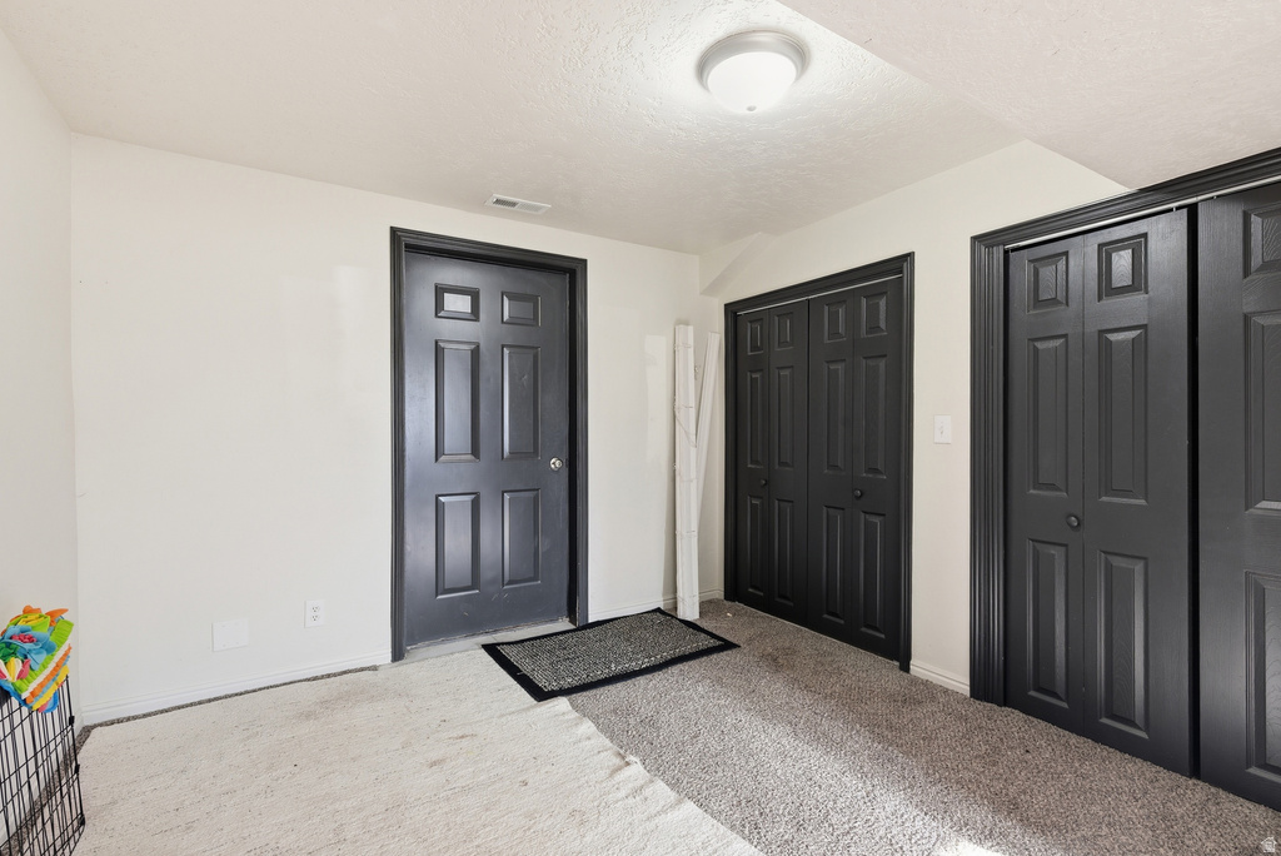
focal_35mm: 16
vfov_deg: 73.8
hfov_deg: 96.7
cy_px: 428
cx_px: 640
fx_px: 570
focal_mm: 16
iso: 100
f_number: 10
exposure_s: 1/10
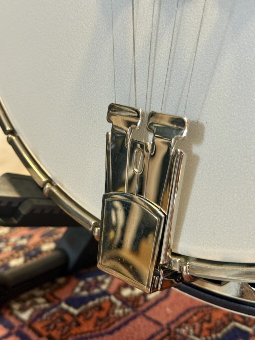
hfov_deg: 30.3
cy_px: 170
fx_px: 471
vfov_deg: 39.7
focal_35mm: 48
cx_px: 128
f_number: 1.78
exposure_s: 1/40
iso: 200
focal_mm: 6.76
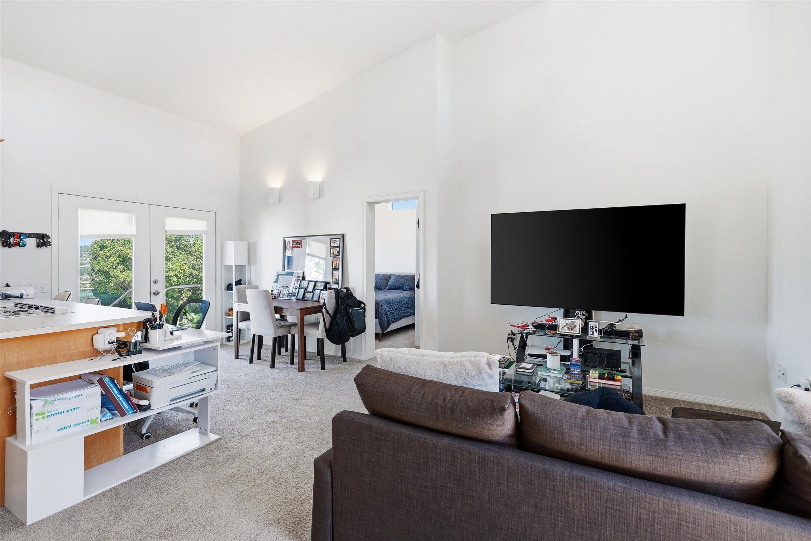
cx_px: 406
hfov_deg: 96.7
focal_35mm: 16
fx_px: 361
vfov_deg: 73.8
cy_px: 270
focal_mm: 16
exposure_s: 1/15
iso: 250
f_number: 4
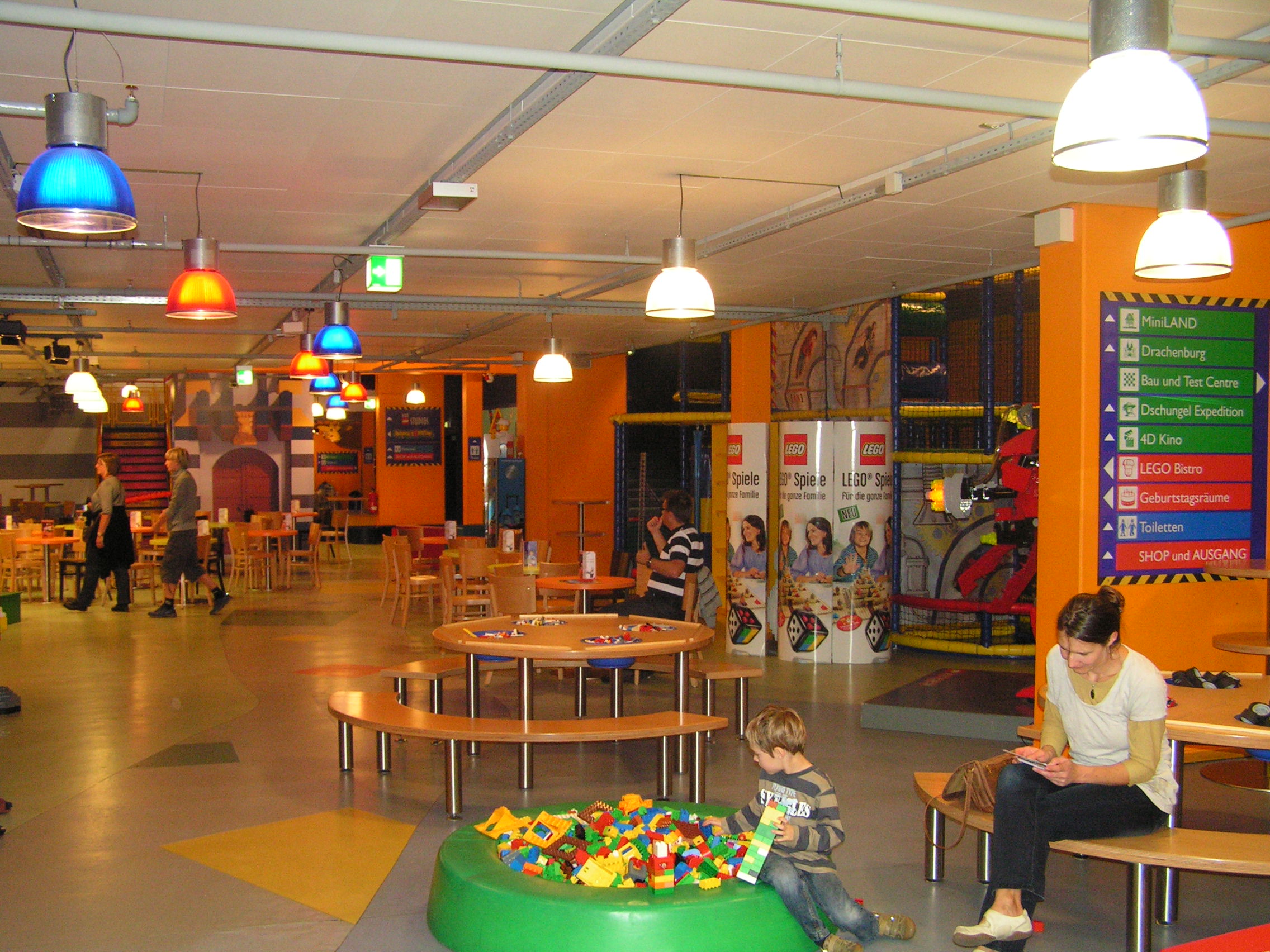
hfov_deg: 49.0
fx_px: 1394
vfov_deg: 37.7
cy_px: 476
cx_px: 635
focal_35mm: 38
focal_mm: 6.3
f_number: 2.8
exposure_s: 1/40
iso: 200
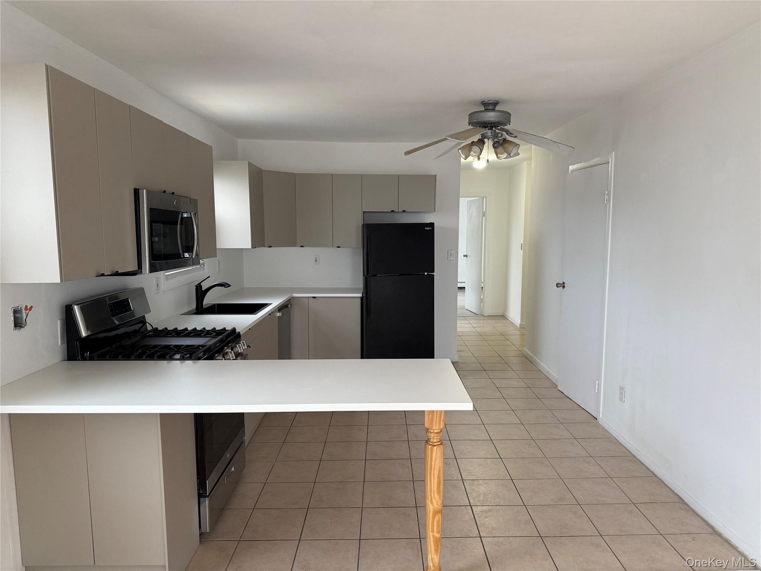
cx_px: 380
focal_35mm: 24
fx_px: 528
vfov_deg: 56.8
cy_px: 286
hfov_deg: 71.6
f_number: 1.78
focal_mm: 6.76
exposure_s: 1/102
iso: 200
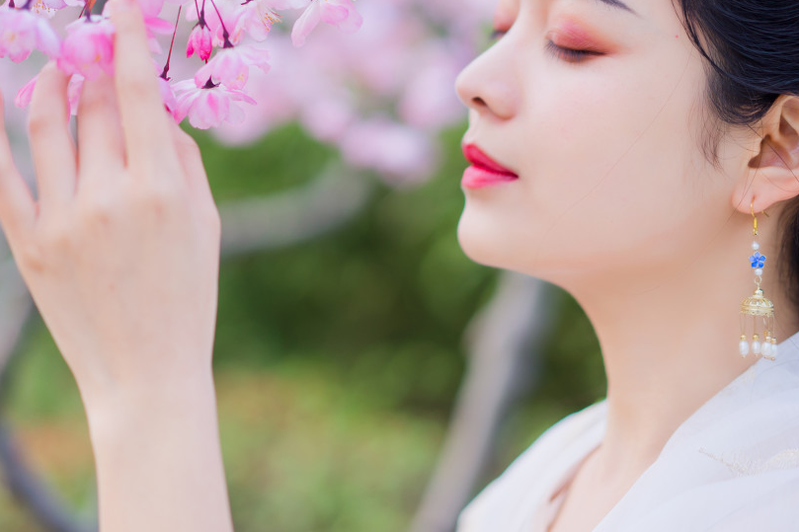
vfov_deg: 15.6
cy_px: 147
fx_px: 1930
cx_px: 328
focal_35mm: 87
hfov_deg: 23.4
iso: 100
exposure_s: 1/320
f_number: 1.8
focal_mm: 55
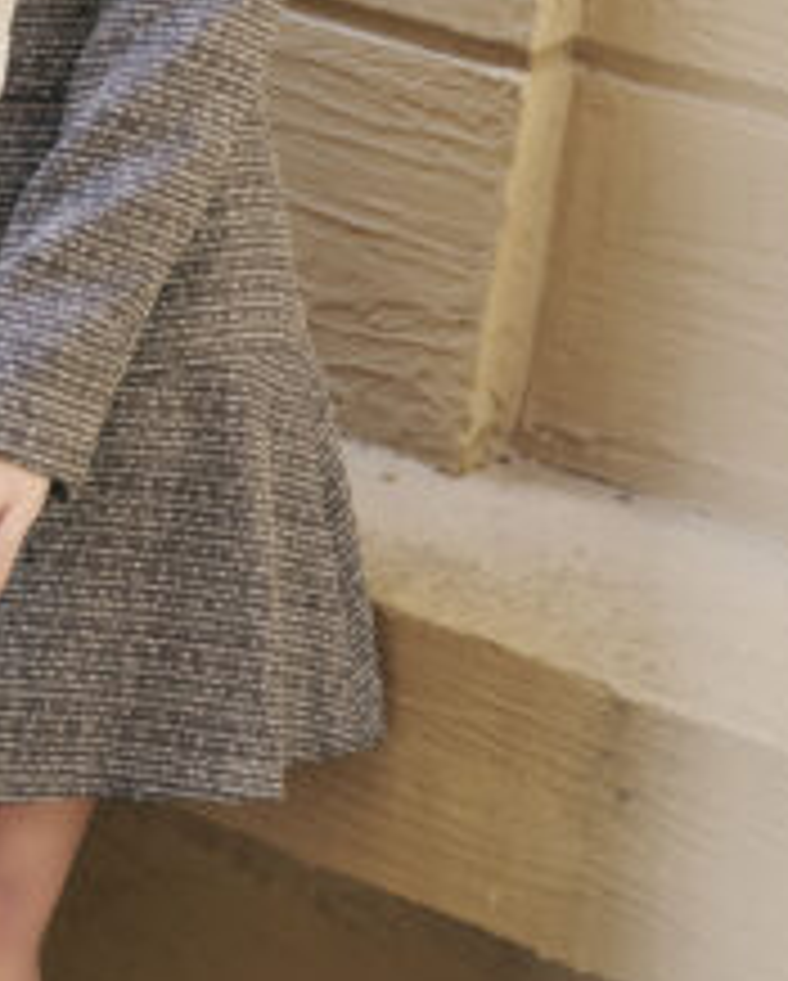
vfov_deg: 12.5
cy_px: -234
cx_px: 65
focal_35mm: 150
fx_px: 4364
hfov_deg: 10.3
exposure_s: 1/320
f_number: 4
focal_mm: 50
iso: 400
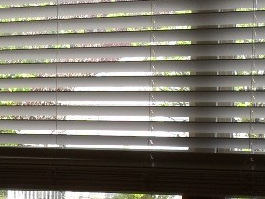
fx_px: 973
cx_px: -42
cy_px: 259
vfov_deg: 11.4
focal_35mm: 127
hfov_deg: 15.0
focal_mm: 6.3
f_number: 3.2
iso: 100
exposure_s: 1/250
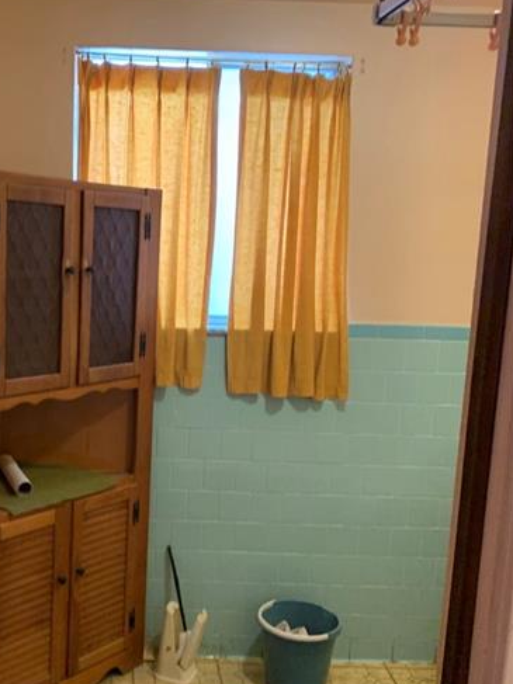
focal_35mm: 41
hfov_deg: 34.2
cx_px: 112
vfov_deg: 45.8
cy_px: 365
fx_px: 811
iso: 250
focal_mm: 4.25
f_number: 1.8
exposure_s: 1/60
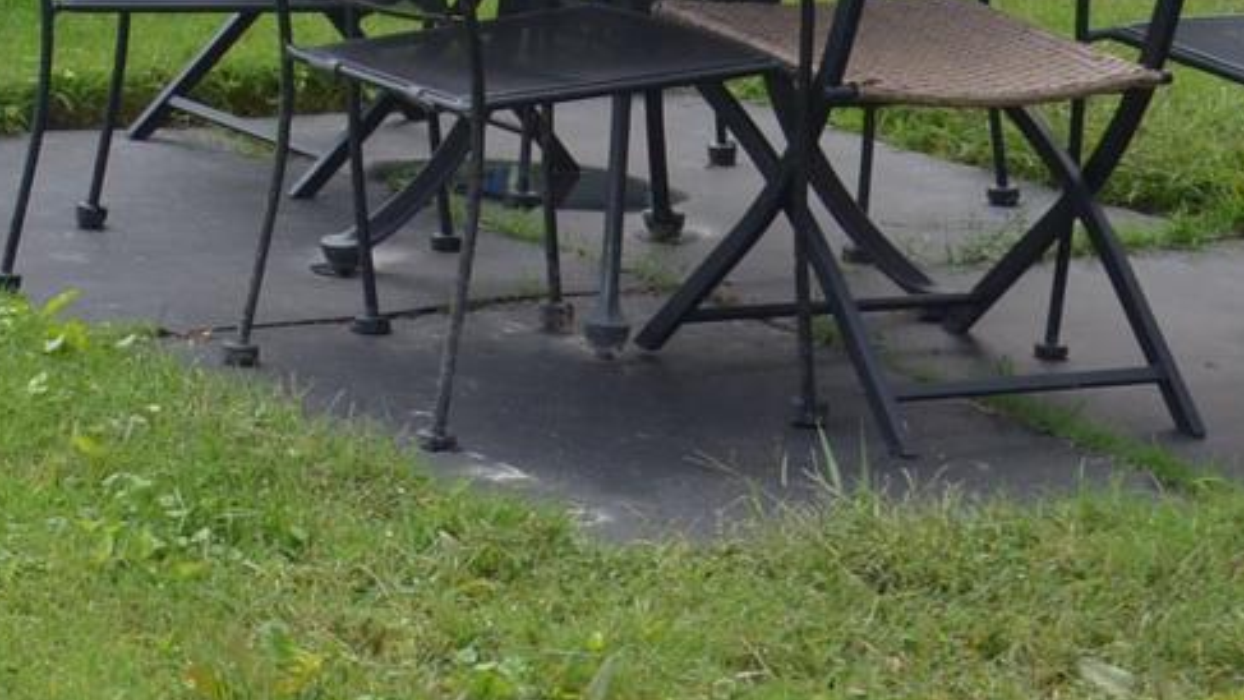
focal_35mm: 145
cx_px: -687
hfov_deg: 13.8
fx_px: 4783
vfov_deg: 7.9
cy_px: -856
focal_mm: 22
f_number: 6.3
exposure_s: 1/250
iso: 100
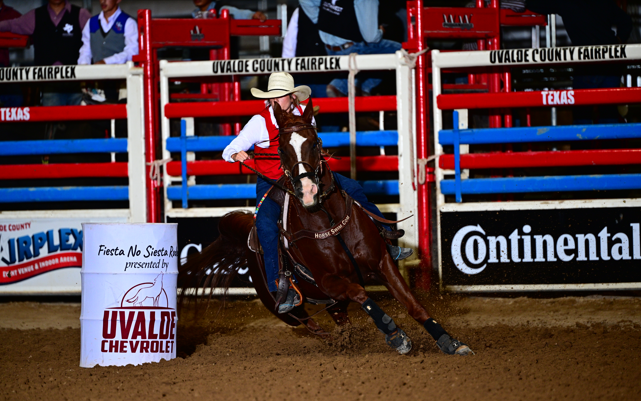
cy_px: 208
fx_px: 6237
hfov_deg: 5.9
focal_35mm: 357
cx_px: 320
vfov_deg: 3.7
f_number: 4
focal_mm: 350
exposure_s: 1/200
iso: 800
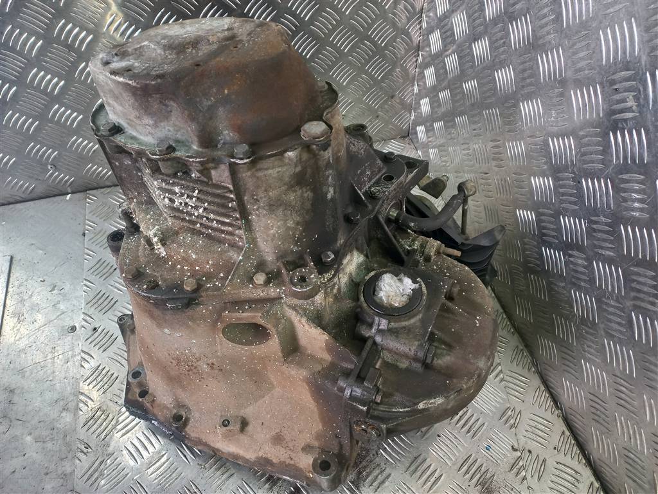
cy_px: 247
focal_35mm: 25
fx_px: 475
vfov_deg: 54.9
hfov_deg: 69.4
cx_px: 329
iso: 50
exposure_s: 1/50
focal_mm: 4.6
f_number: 1.8
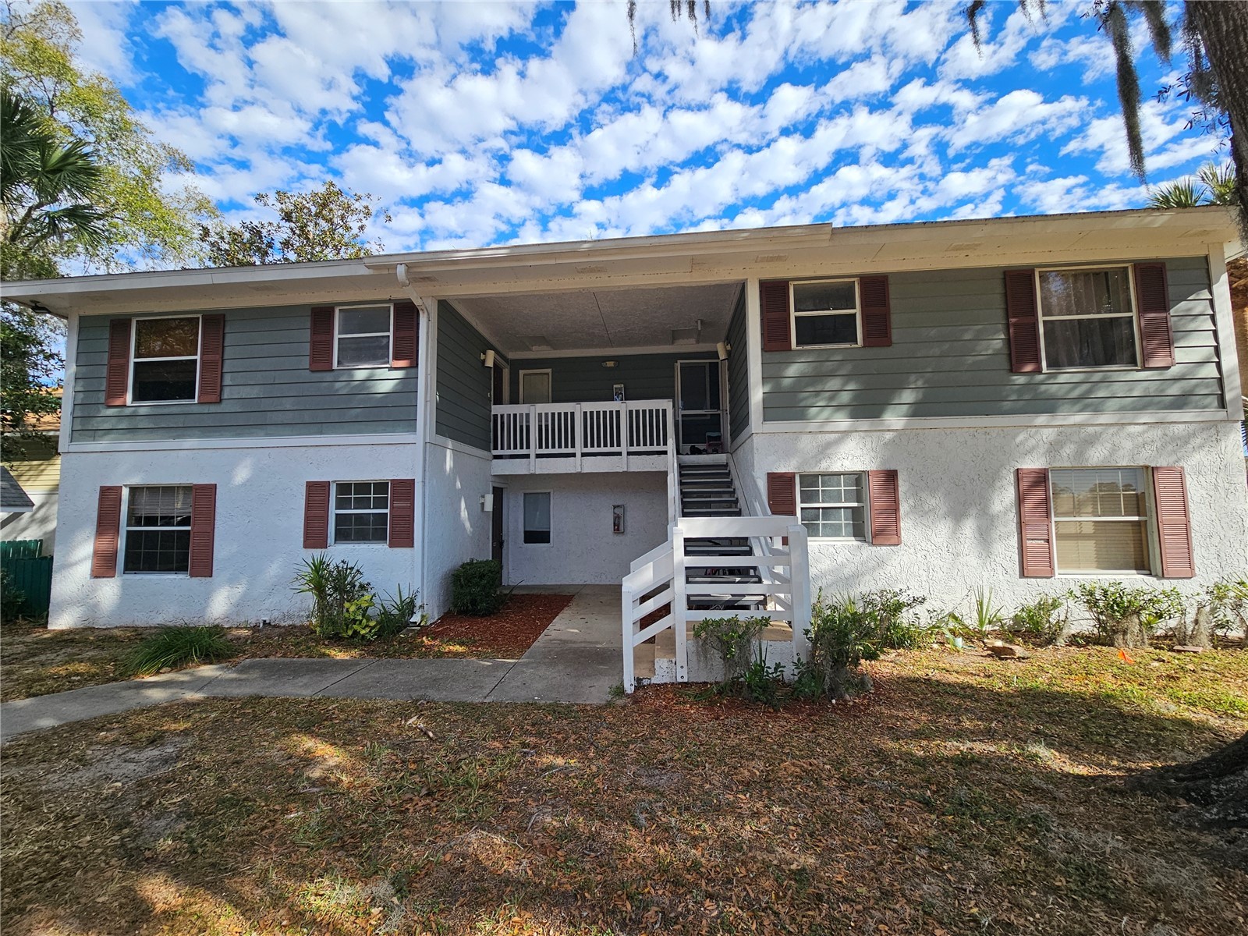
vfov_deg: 89.9
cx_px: 624
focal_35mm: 13
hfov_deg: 106.2
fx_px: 469
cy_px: 468
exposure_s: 1/1186
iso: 50
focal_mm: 2.2
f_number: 2.2
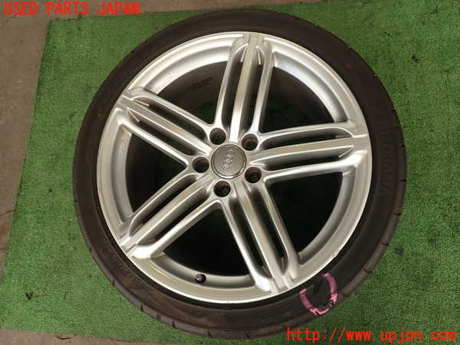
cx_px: 230
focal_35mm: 25
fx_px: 332
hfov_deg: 69.4
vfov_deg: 54.9
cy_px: 172
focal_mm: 4.5
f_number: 2.8
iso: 100
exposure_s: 1/320
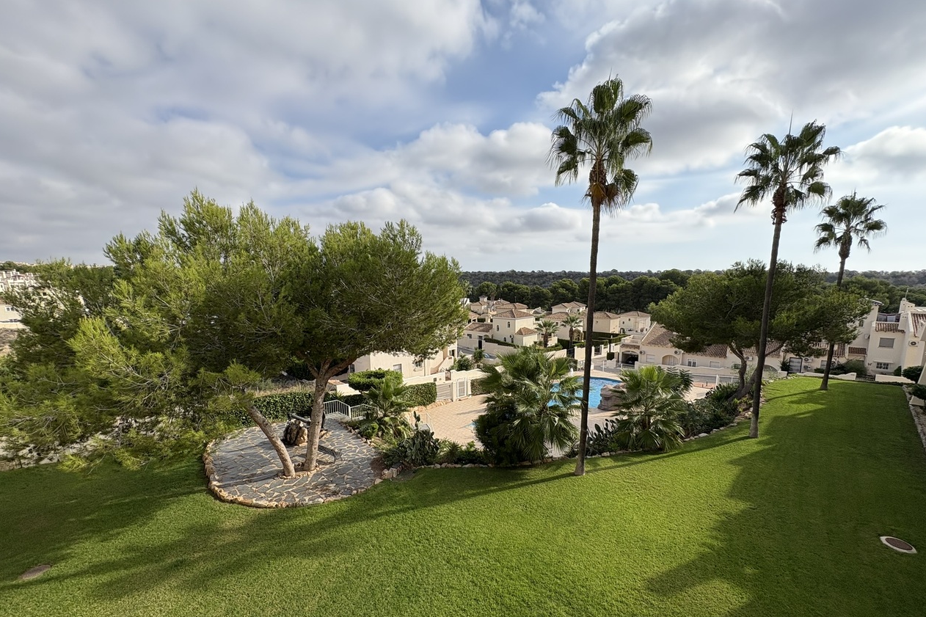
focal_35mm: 15
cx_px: 473
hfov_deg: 100.4
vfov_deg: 77.0
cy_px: 345
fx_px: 386
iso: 50
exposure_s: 1/1927
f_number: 2.2
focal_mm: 2.22
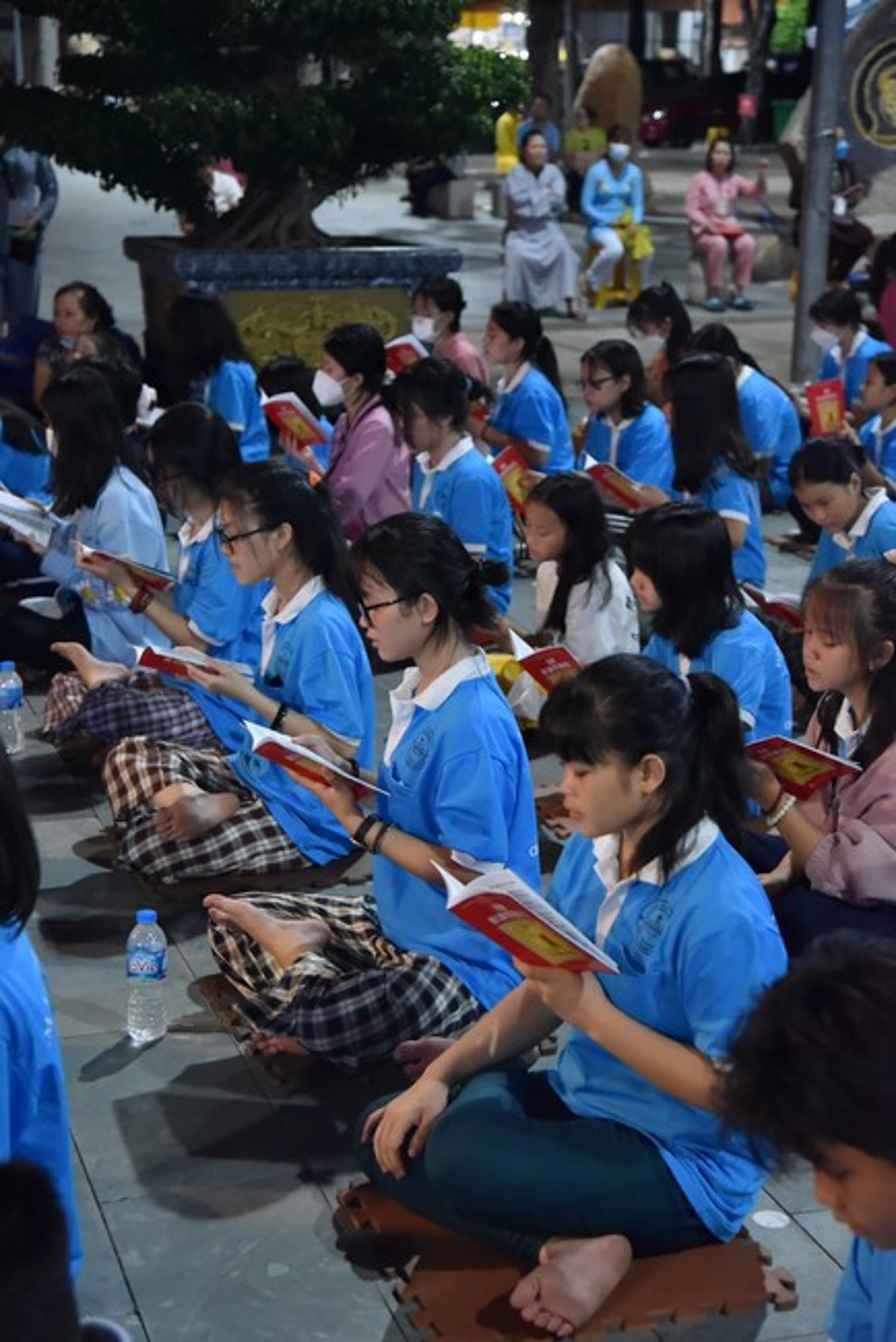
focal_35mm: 65
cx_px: 448
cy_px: 671
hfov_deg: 20.9
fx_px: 2424
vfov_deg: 30.9
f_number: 4.5
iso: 5000
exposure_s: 1/125
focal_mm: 65
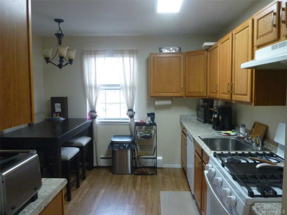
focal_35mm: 25
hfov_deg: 69.4
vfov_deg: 54.9
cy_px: 108
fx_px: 207
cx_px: 144
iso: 400
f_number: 3.3
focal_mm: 4.1
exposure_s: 1/50
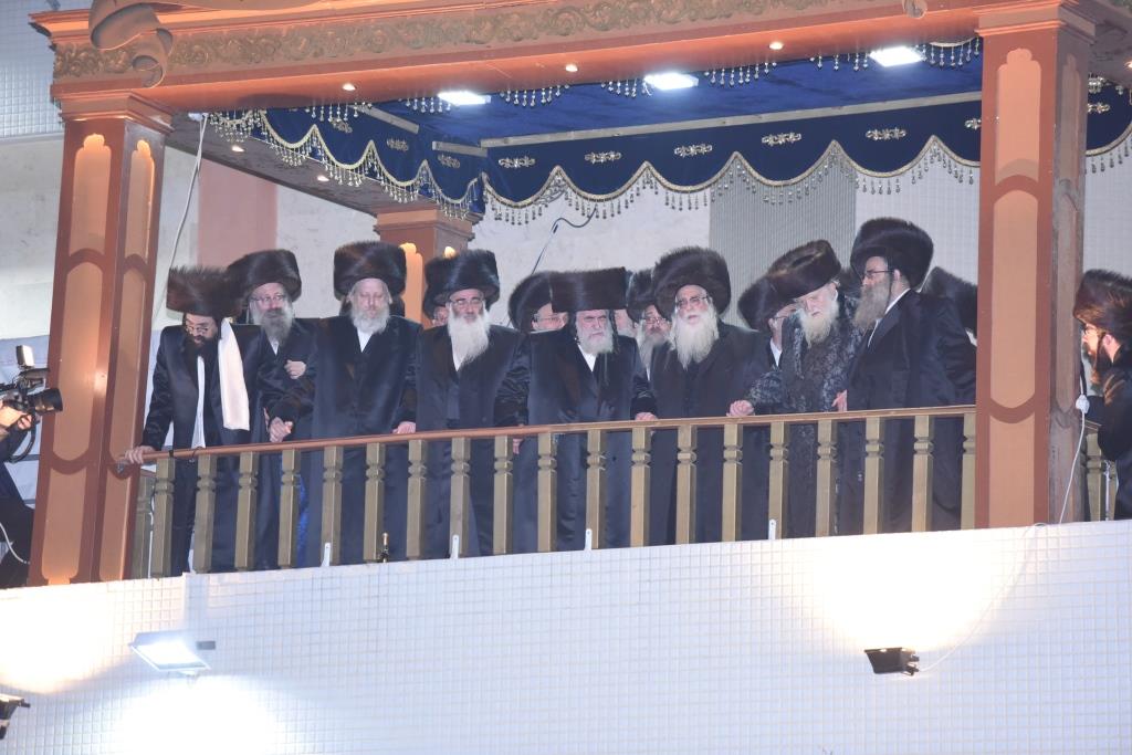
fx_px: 5660
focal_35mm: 180
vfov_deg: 7.6
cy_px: 378
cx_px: 566
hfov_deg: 11.4
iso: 4000
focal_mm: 180
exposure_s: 1/200
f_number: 3.2
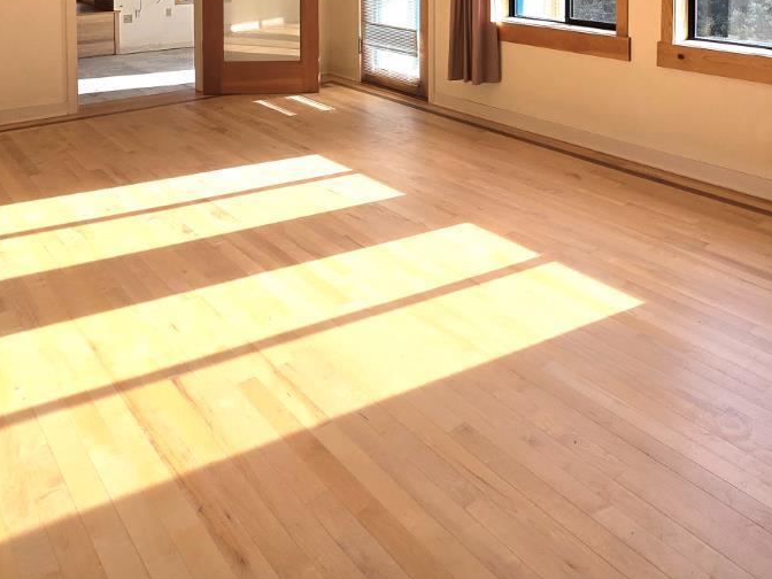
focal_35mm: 29
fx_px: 647
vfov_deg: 39.8
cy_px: -49
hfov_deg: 61.2
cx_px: 460
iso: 50
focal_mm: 2.2
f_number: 2.2
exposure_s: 1/357
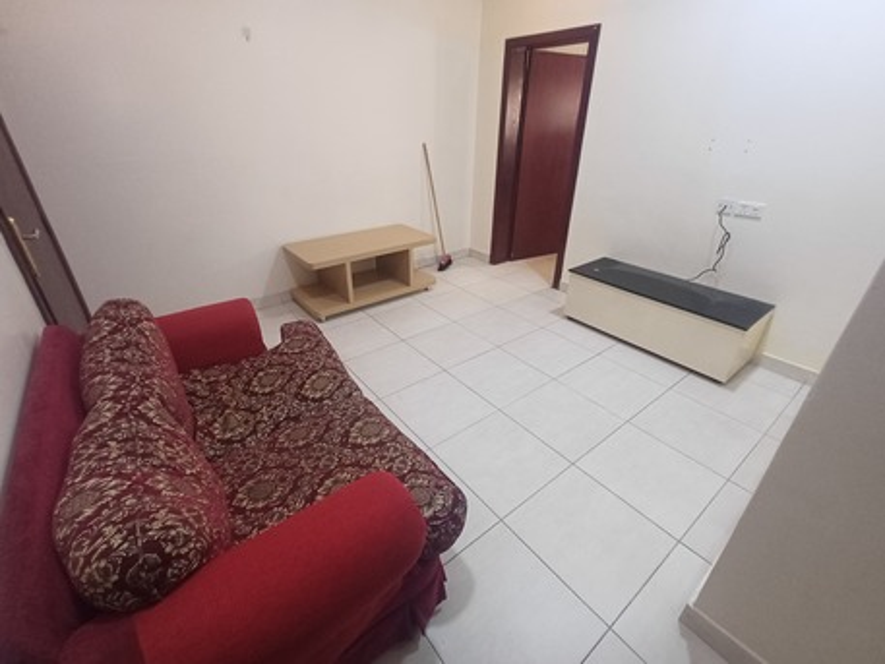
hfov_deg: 94.5
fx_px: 409
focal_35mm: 16
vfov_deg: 78.1
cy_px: 332
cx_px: 442
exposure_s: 1/50
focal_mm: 1.64
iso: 250
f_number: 2.2
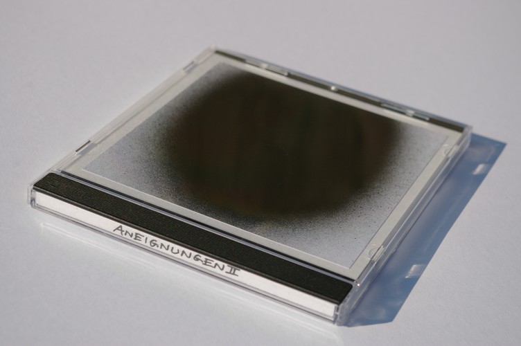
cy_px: 173
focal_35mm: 82
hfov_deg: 24.6
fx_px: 1193
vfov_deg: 16.5
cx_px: 260
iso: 200
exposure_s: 1/750
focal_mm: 55
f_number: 8
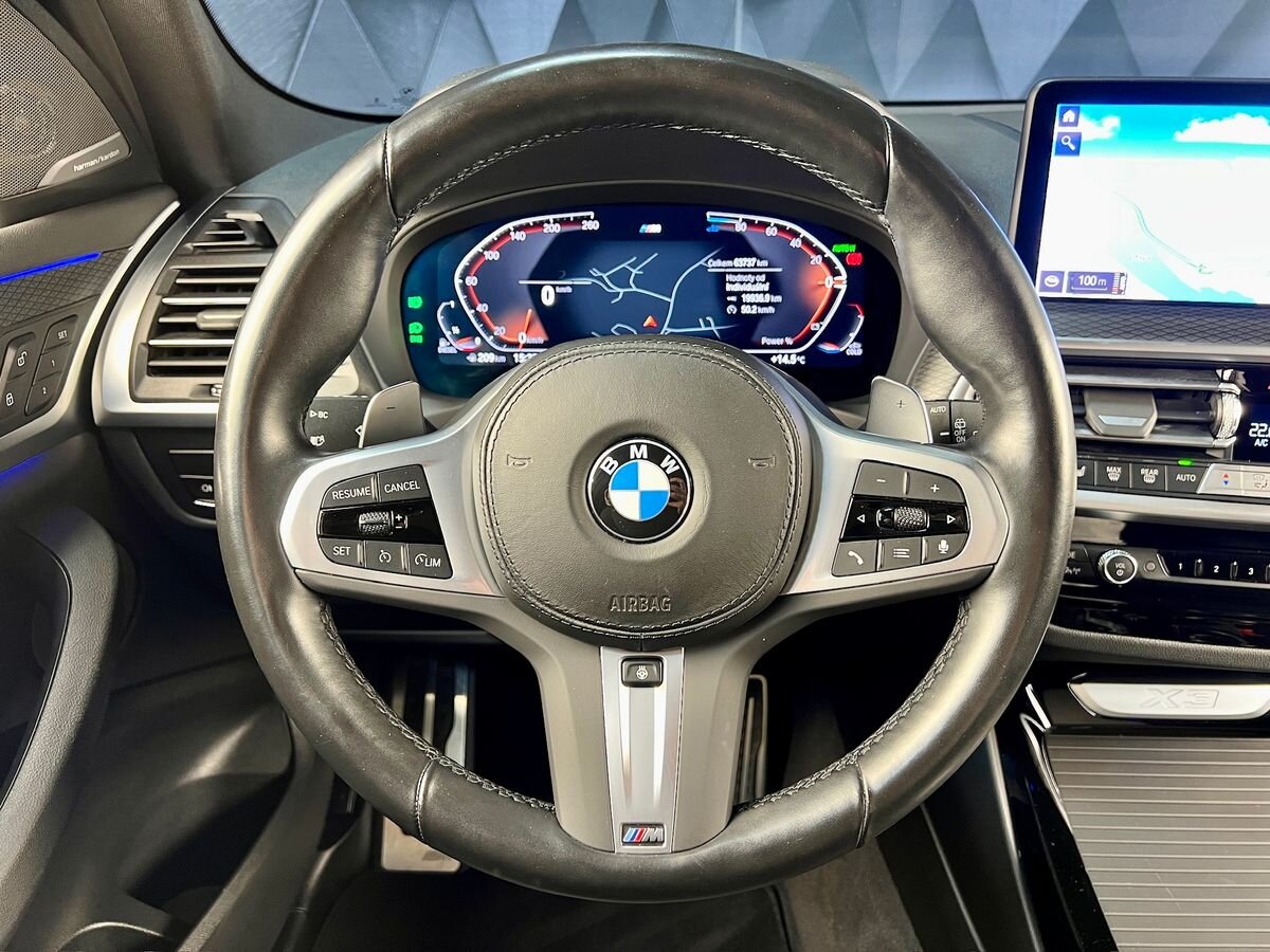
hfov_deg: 67.3
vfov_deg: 53.1
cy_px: 476
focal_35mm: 26
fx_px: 954
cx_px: 635
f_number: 1.5
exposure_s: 1/50
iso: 250
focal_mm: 5.7
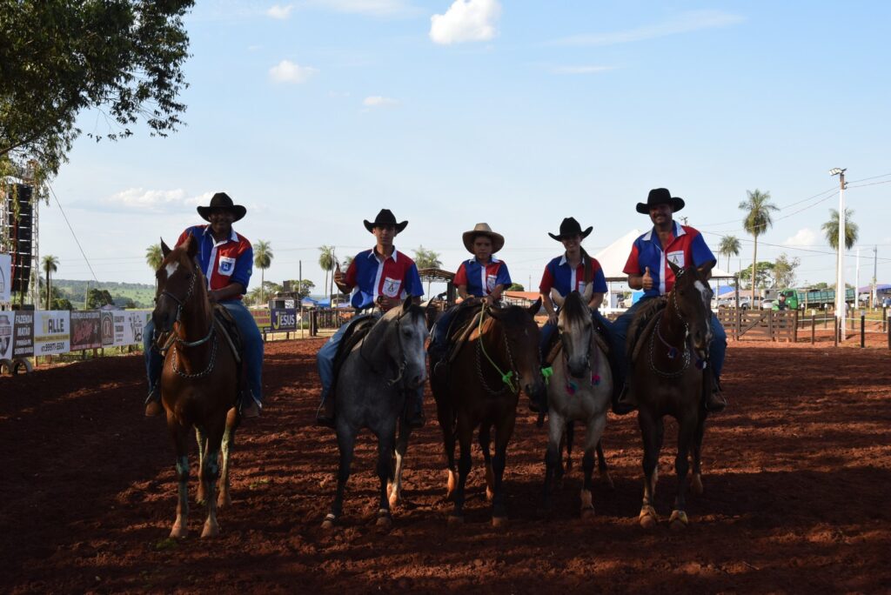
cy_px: 298
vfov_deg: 30.9
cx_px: 446
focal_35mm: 44
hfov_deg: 44.9
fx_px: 1077
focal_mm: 29
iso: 400
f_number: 10
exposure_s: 1/400
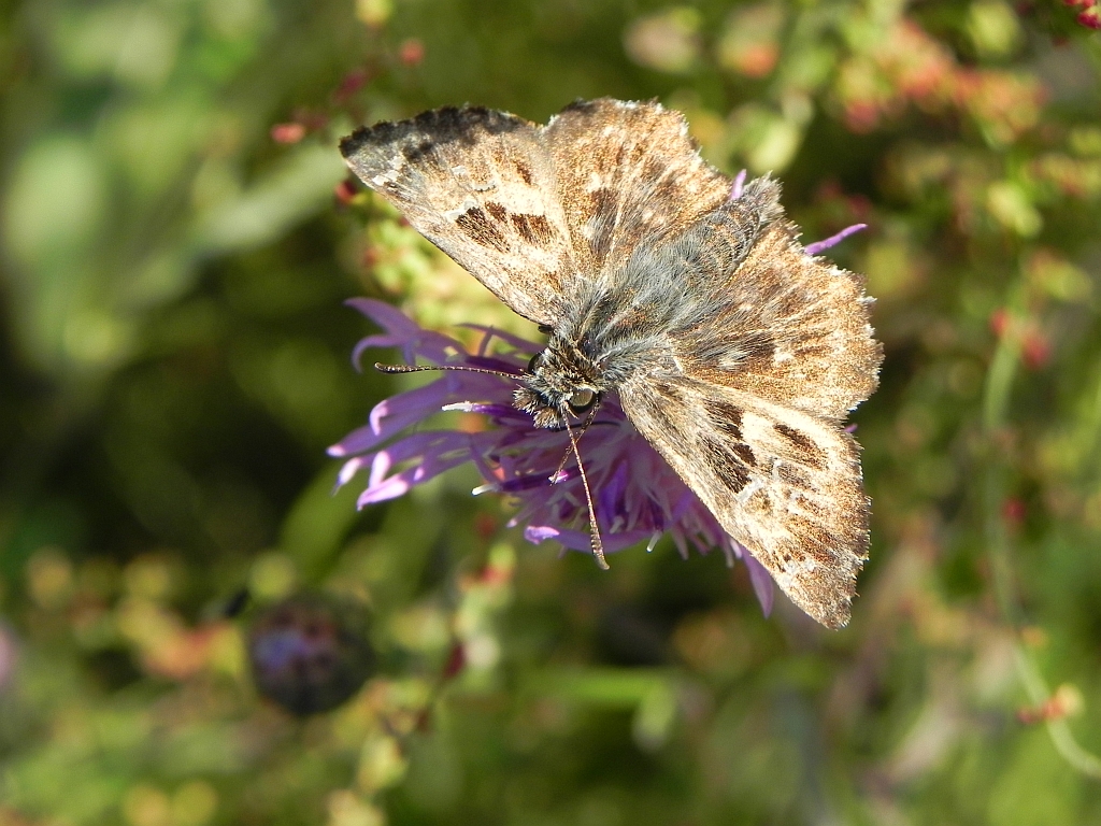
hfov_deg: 18.7
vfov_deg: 14.1
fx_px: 3340
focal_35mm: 105
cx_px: 550
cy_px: 413
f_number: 4.5
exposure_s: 1/533
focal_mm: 18.8
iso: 160
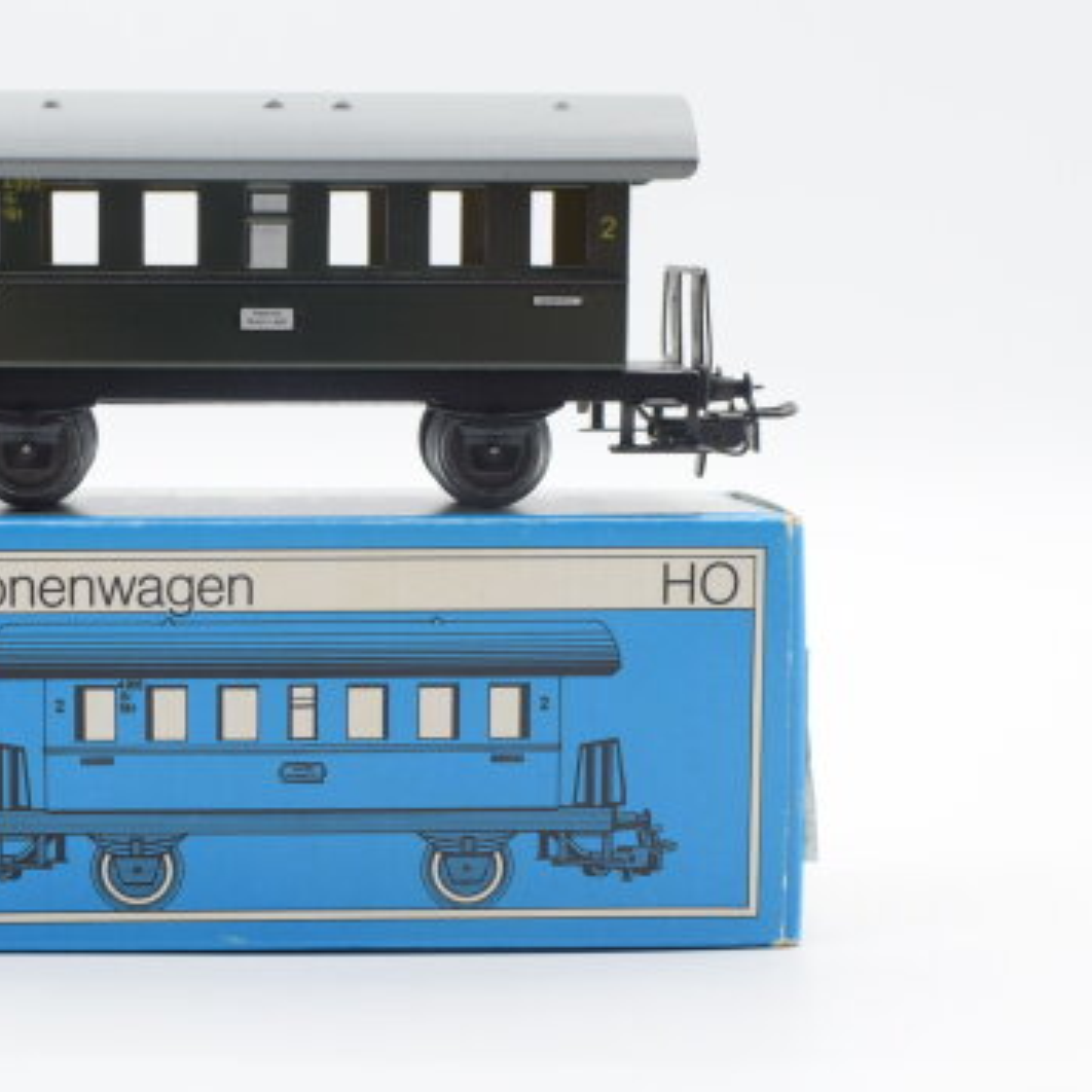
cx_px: 250
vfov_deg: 22.8
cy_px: 532
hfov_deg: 22.6
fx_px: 2703
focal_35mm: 76
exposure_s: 1/125
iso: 400
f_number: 8
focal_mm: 35
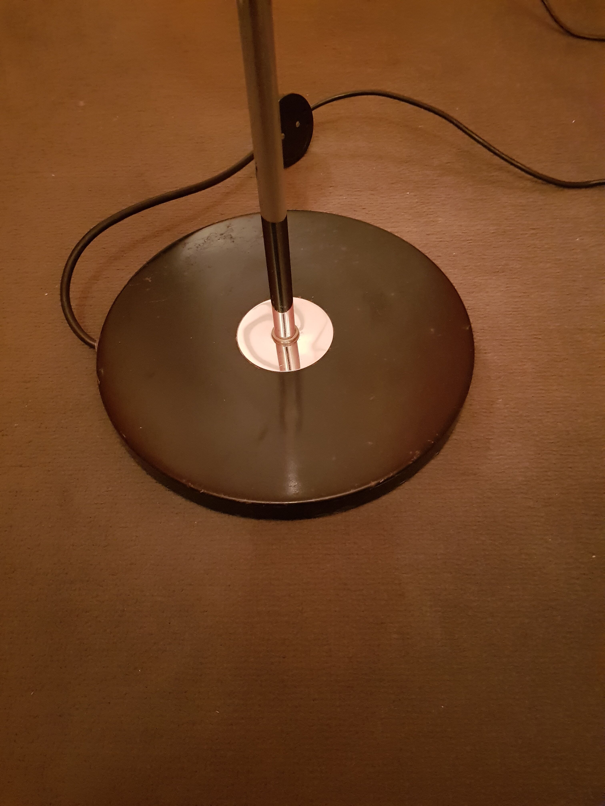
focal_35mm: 26
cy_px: 403
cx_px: 302
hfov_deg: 53.1
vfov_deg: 67.3
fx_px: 606
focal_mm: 4.3
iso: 640
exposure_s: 1/10
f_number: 1.7
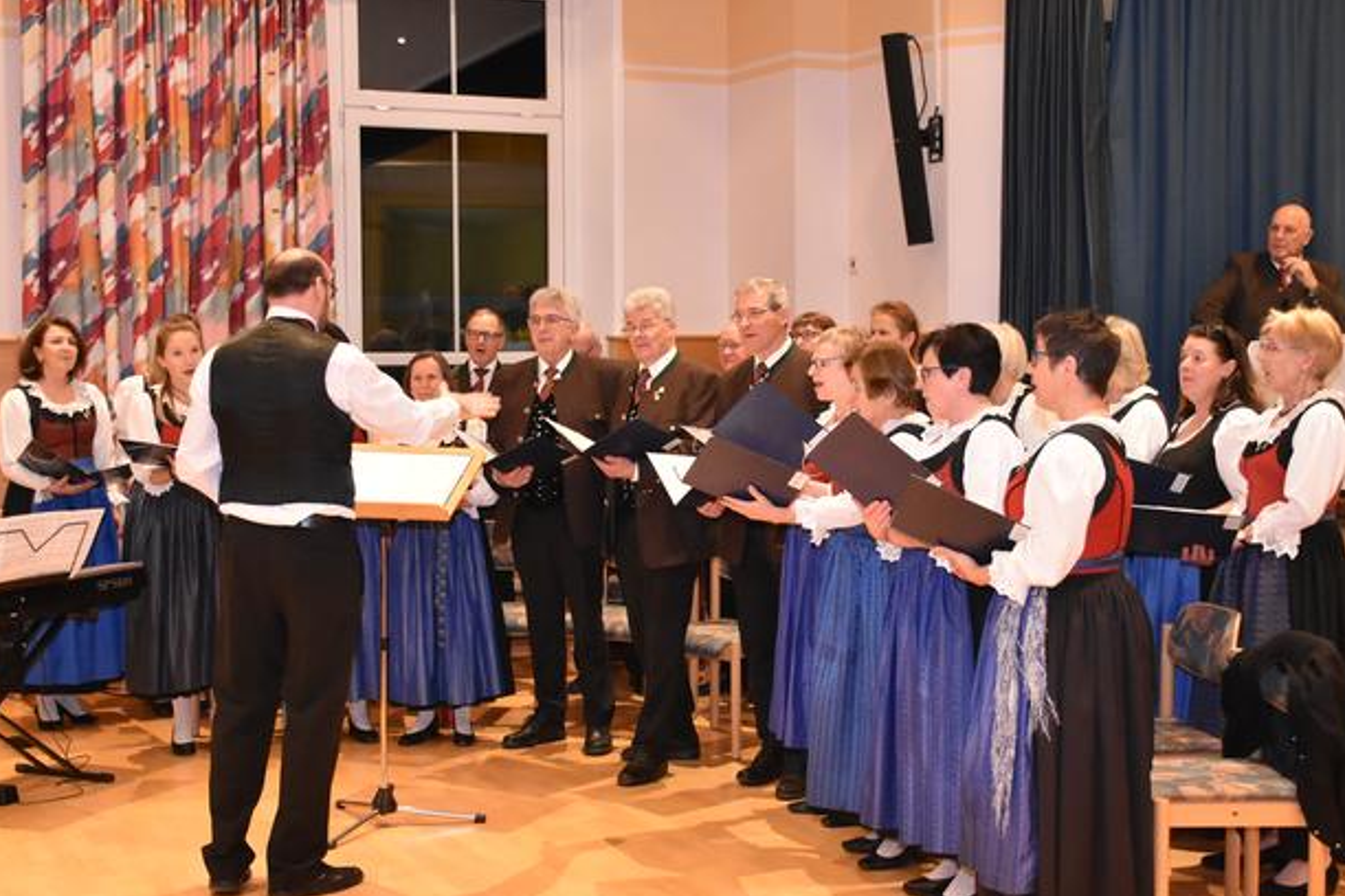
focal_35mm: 51
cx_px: 697
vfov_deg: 26.5
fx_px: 1905
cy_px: 444
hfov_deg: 38.9
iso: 4000
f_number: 4
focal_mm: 26
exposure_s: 1/60
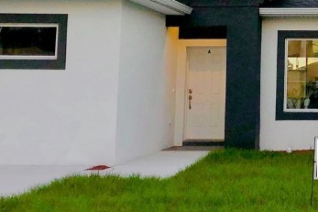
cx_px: 349
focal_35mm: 86
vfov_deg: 15.6
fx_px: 759
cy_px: -5
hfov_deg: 22.3
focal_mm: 4
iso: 25
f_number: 1.8
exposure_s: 1/120
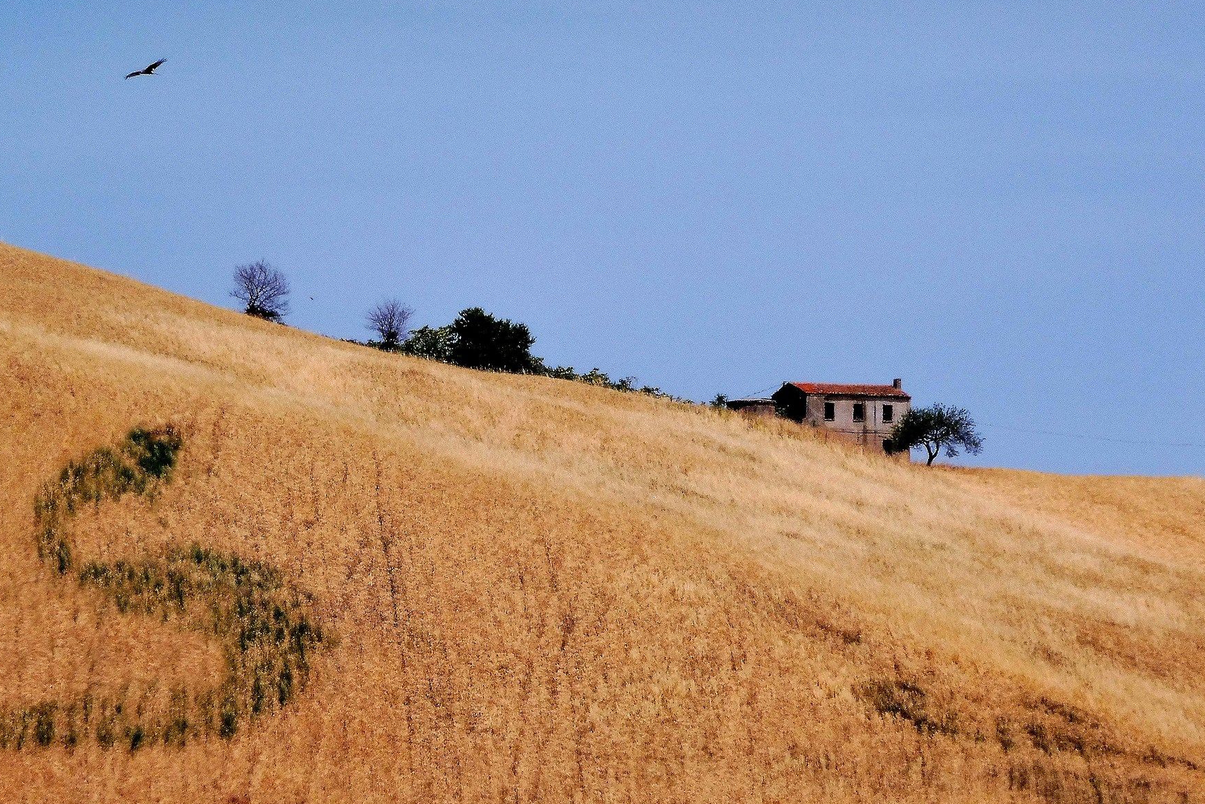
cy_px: 512
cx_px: 479
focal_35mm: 521
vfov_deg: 2.6
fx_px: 17439
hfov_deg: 4.0
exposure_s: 1/640
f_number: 7.1
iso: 100
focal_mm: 65
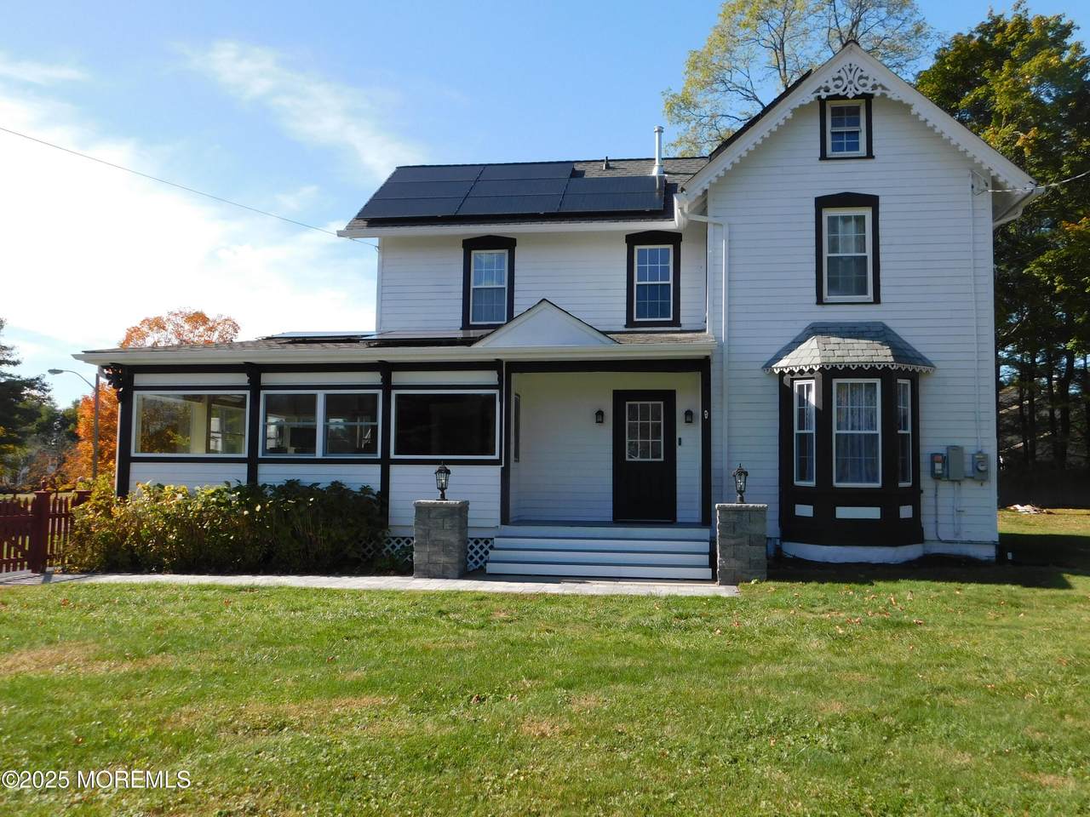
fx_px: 945
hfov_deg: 60.0
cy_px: 408
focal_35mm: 30
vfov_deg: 46.8
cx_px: 545
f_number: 3.2
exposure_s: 1/1000
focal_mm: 5.3
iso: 125
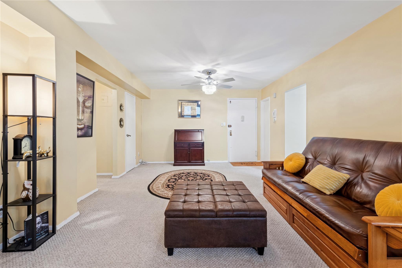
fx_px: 167
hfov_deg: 100.4
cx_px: 201
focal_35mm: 15
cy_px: 134
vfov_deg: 77.3
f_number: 14
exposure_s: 1/1.25
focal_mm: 15
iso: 640
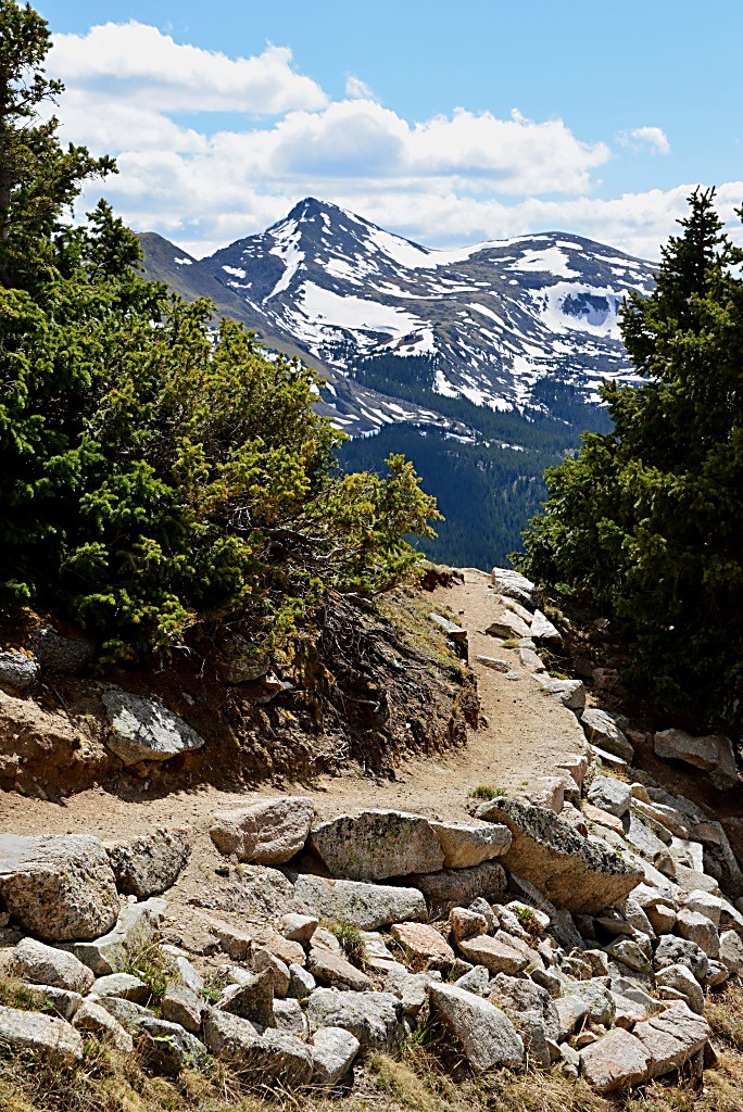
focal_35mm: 62
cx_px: 372
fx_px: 1917
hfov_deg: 21.9
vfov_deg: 32.4
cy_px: 556
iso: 320
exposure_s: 1/400
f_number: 11
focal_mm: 62
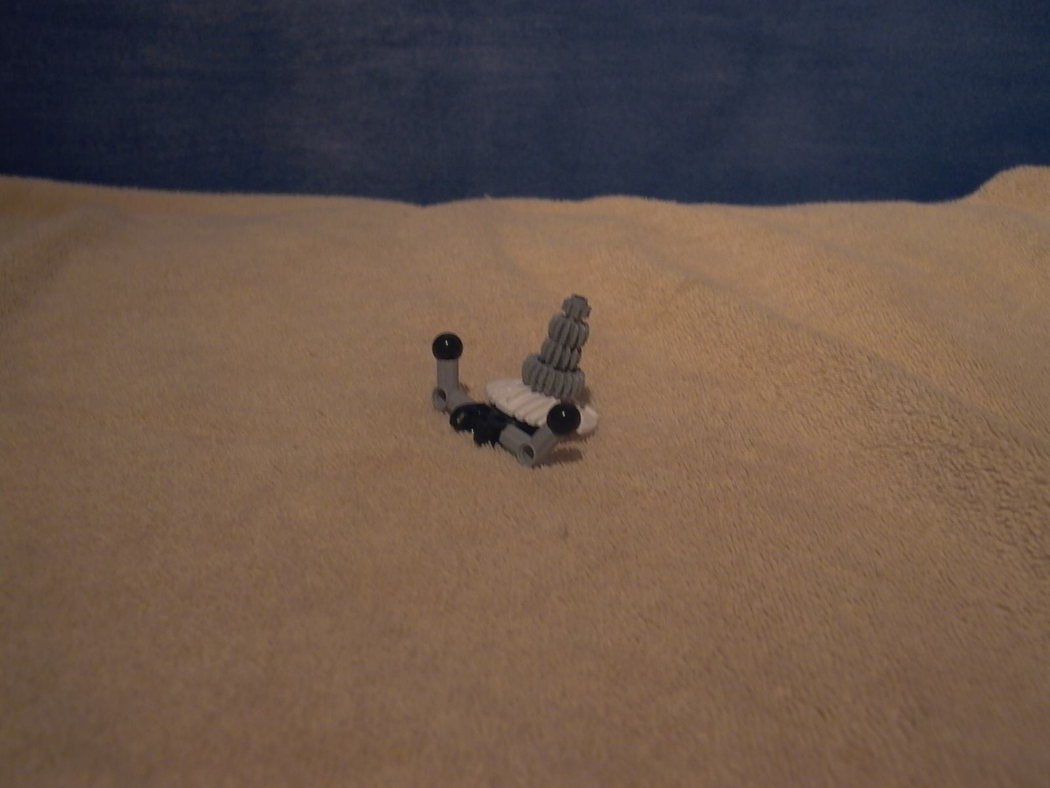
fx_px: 1001
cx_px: 525
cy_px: 394
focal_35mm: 33
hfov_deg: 55.4
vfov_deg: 42.9
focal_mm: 7.13
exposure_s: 1/22.6
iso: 100
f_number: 2.04
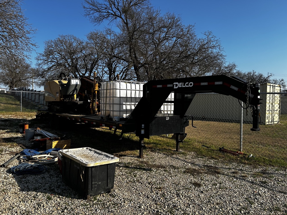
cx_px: 144
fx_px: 216
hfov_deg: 67.3
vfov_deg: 53.1
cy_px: 108
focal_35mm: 26
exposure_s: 1/2632
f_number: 1.5
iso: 50
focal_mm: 5.7
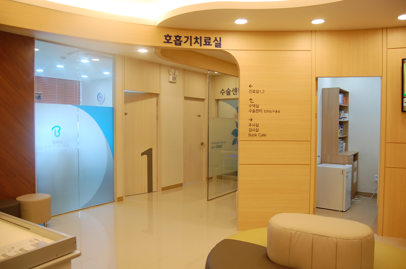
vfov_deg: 47.8
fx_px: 304
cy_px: 134
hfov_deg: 67.5
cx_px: 203
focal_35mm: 27
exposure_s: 1/60
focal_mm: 18
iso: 400
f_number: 4
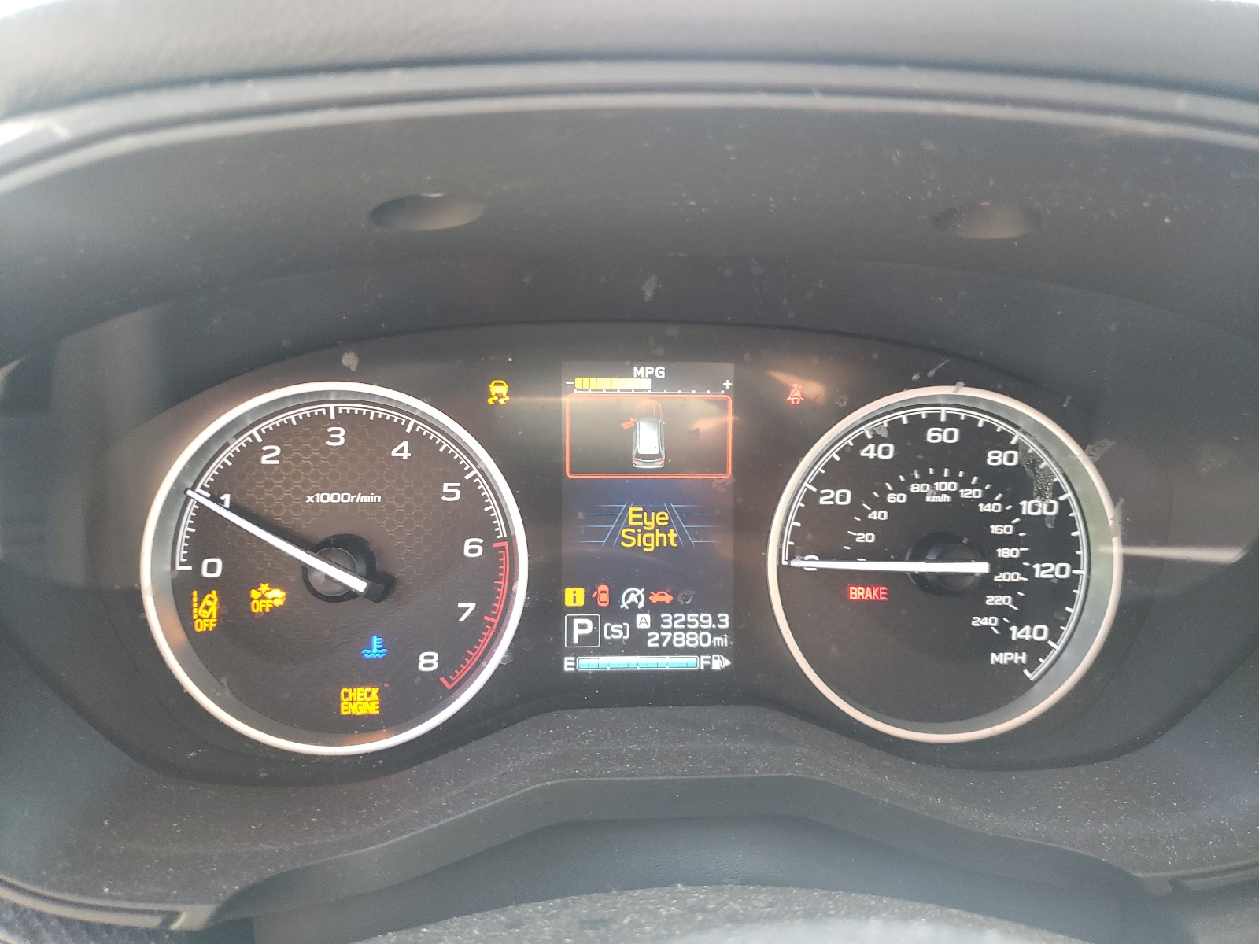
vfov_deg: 53.1
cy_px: 472
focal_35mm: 26
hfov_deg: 67.3
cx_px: 630
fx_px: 946
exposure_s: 1/60.2
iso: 117
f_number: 1.5
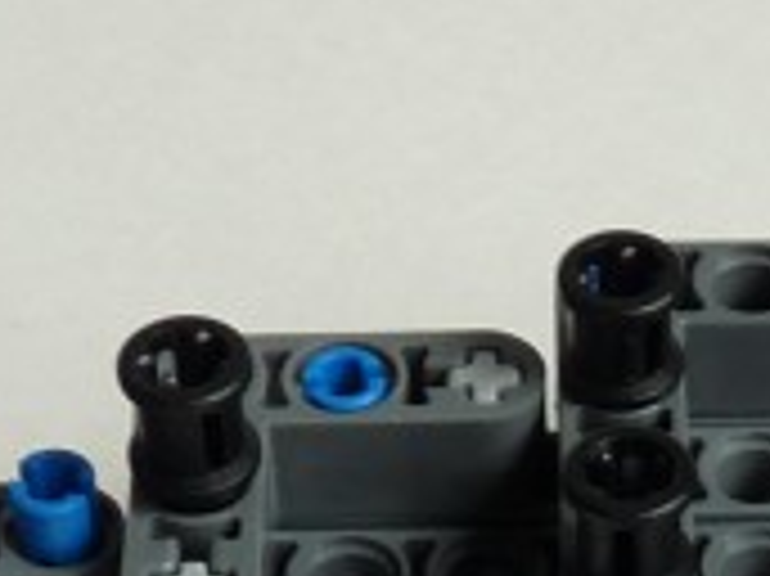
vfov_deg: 9.0
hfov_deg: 12.0
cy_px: 760
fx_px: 3601
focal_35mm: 162
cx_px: 874
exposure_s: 1/30
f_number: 2.8
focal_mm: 4.8
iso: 100
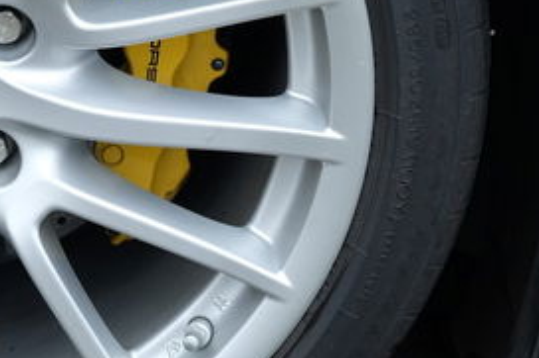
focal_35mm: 195
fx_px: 2918
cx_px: -111
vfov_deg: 7.0
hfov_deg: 10.4
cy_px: 51
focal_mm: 46.3
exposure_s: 1/60
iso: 200
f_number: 4
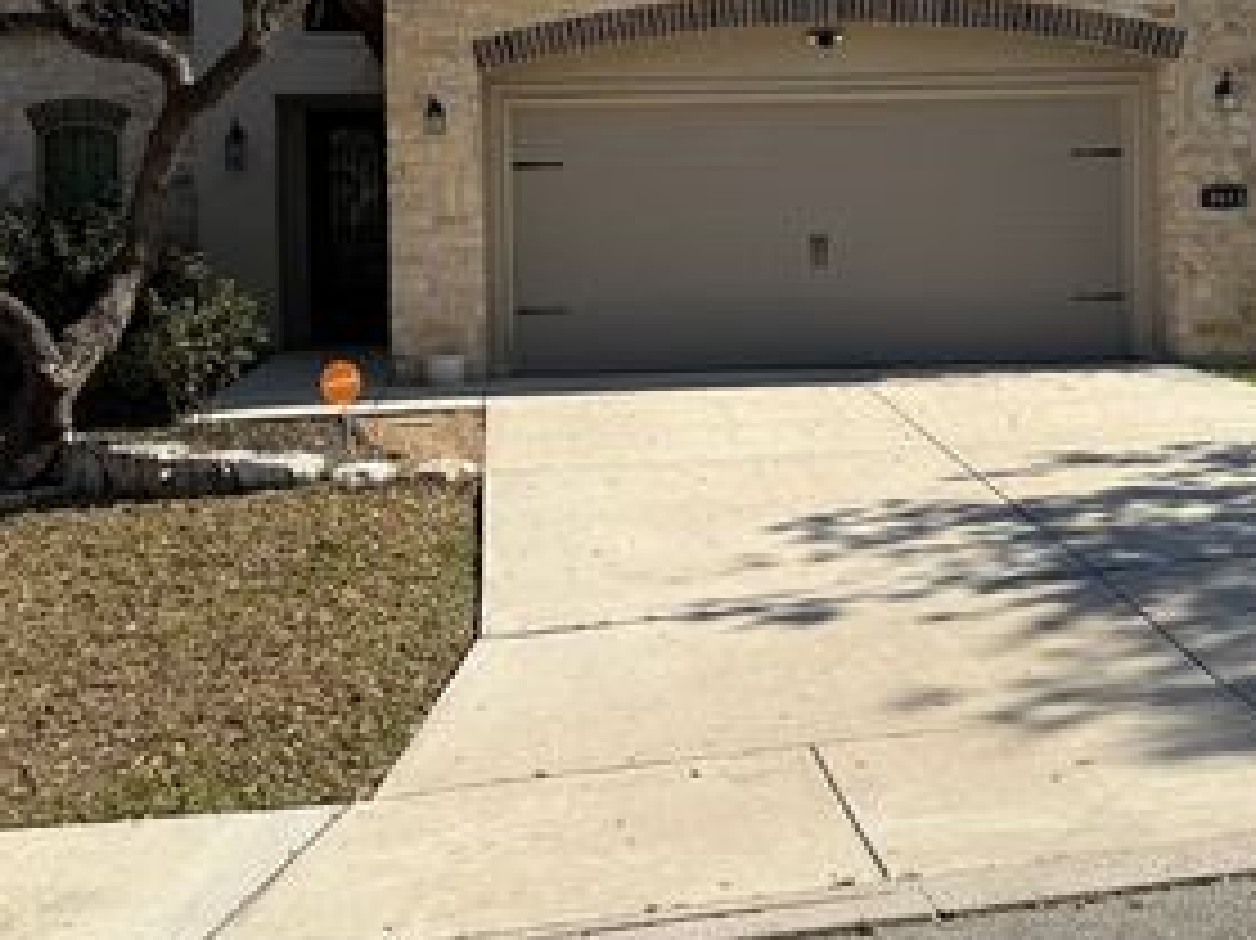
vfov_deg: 33.2
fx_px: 1560
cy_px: 295
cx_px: 500
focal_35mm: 43
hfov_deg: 43.6
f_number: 1.78
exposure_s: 1/5714
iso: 80
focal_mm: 6.76
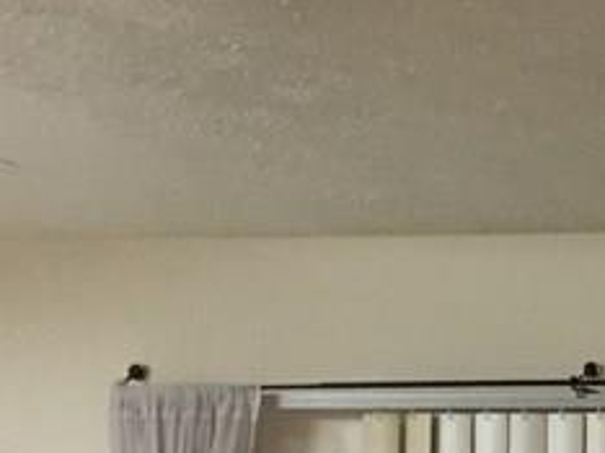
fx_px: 2217
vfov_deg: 11.2
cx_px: 910
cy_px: 696
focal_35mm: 127
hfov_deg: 14.5
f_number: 2.2
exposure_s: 1/15
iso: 320
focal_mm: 4.15
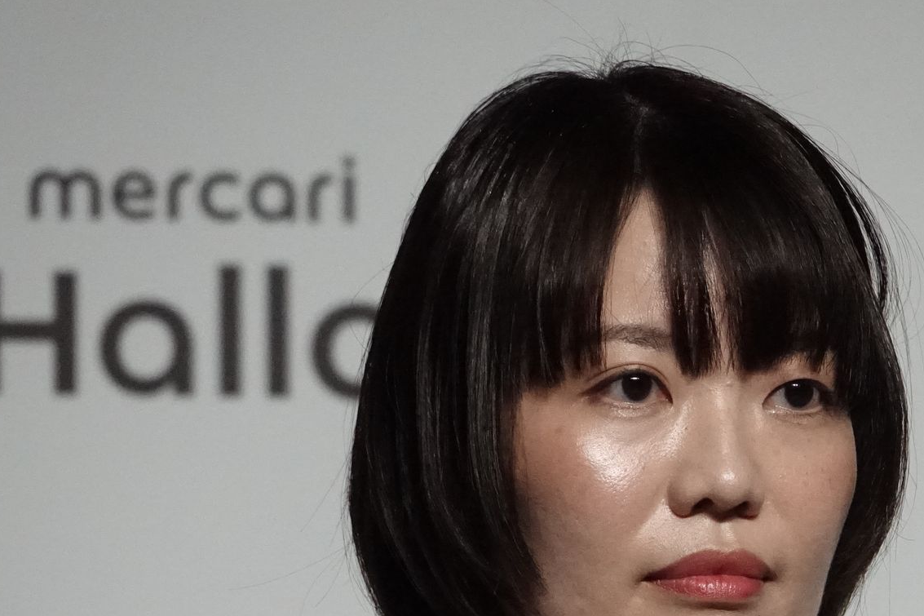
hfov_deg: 2.8
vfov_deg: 1.9
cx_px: 603
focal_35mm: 737
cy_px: 441
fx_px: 18912
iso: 4000
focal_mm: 159.66
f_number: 4
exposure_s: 1/1000
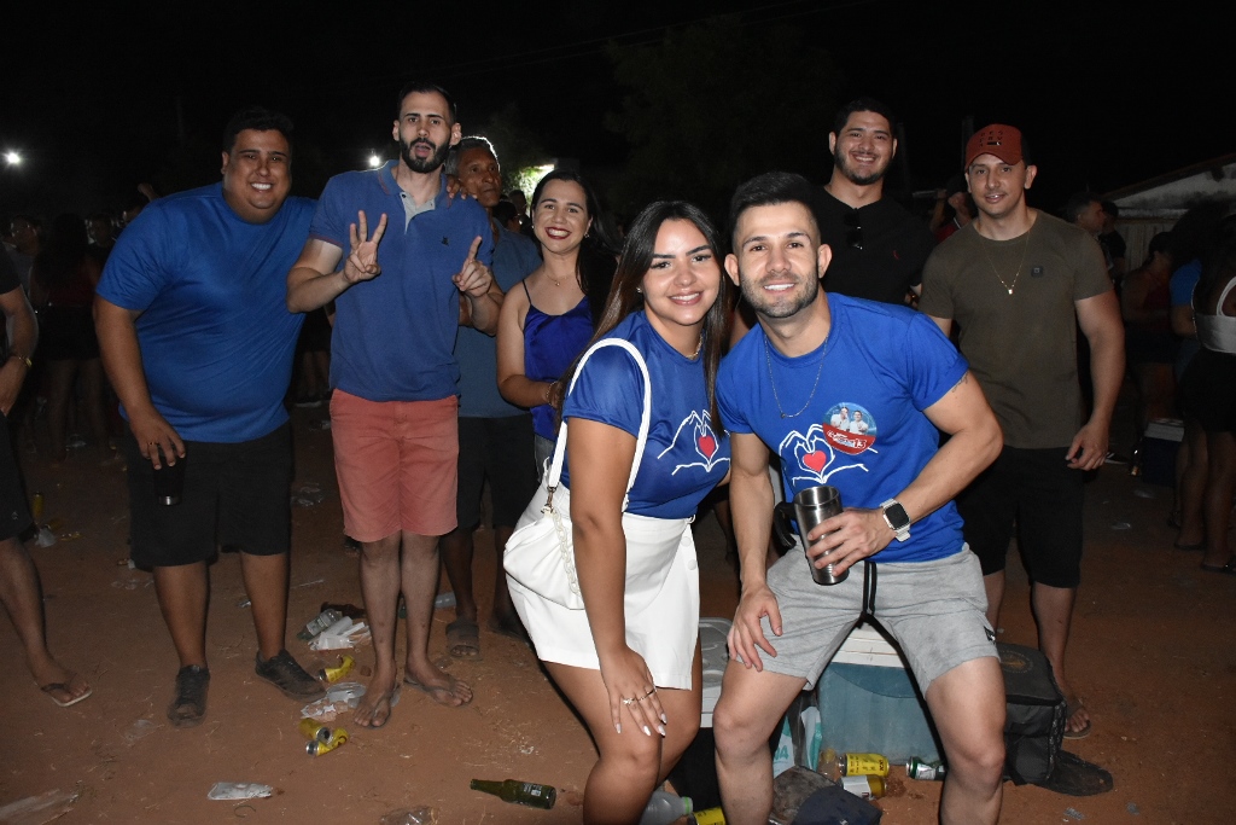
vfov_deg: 47.9
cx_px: 618
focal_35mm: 27
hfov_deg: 67.4
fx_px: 927
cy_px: 412
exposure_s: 1/100
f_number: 4.5
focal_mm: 18
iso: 3200
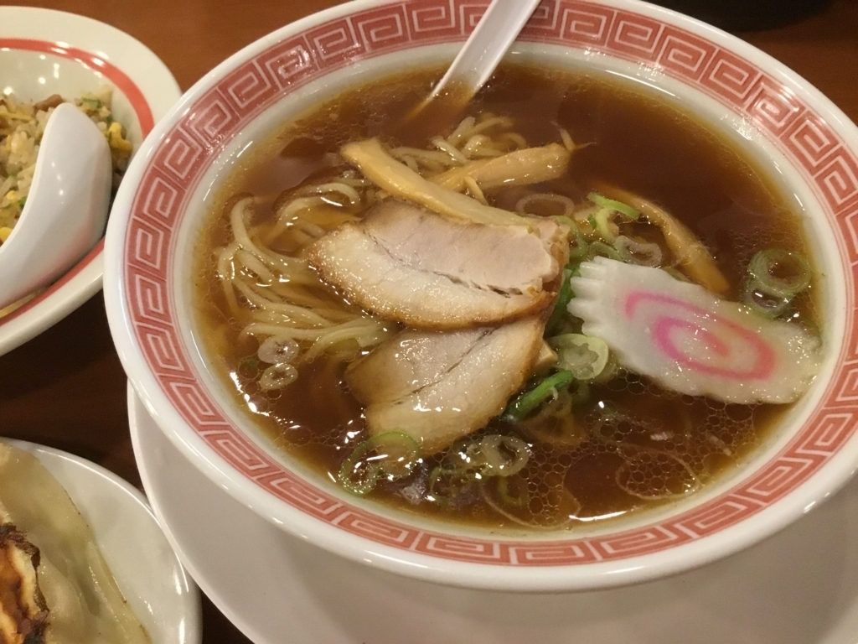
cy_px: 322
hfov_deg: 58.4
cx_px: 429
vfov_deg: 45.4
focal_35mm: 31
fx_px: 768
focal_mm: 3.3
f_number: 2.4
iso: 250
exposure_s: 1/30
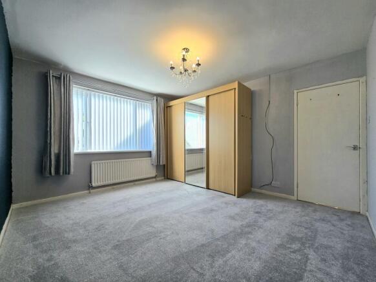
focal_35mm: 13
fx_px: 141
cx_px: 188
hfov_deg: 106.2
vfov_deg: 90.0
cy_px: 141
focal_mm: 2.2
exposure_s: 1/182
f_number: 2.2
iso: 50
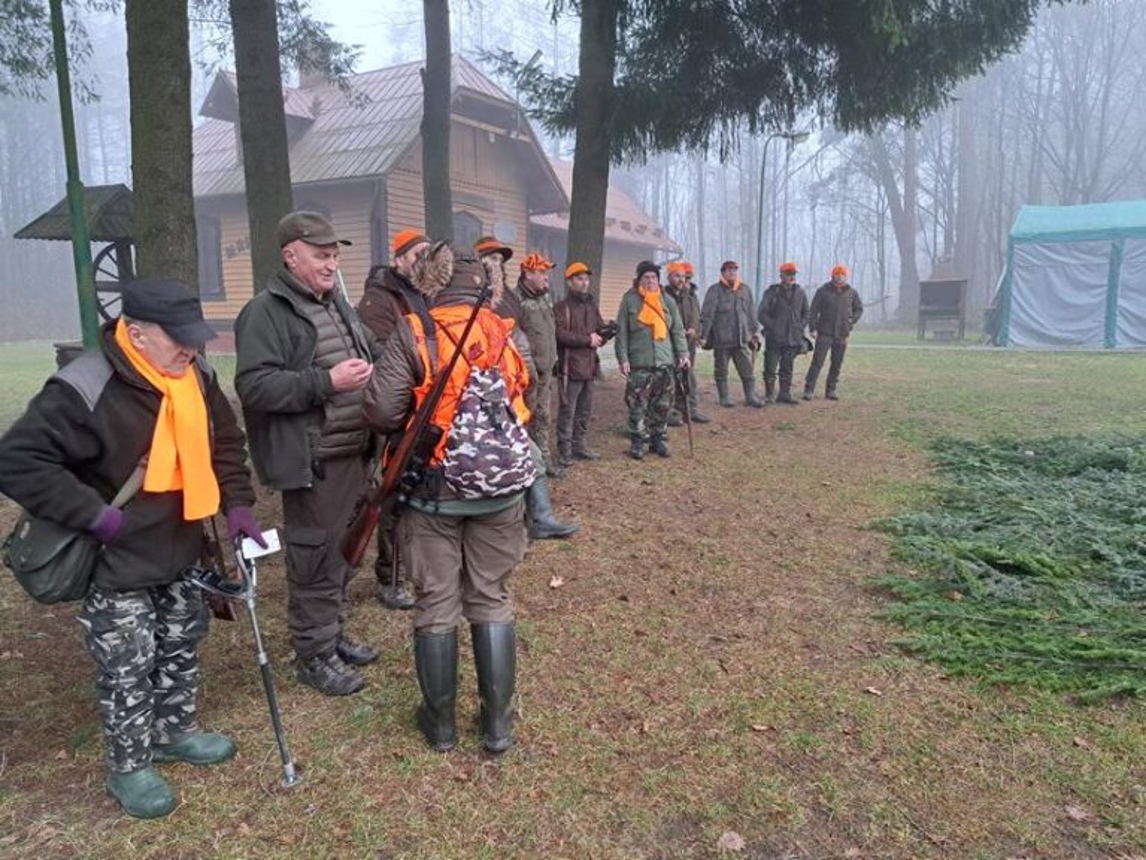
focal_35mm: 24
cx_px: 573
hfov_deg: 71.6
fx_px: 795
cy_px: 430
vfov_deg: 56.8
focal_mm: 5.23
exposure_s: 1/50
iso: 250
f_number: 1.8
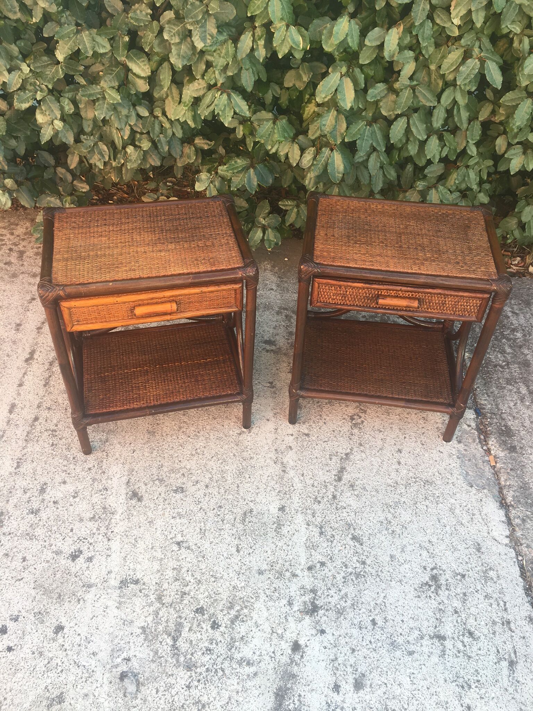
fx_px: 595
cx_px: 266
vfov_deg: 61.7
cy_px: 356
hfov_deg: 48.2
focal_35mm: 29
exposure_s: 1/126
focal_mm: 4.15
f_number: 2.2
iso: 25
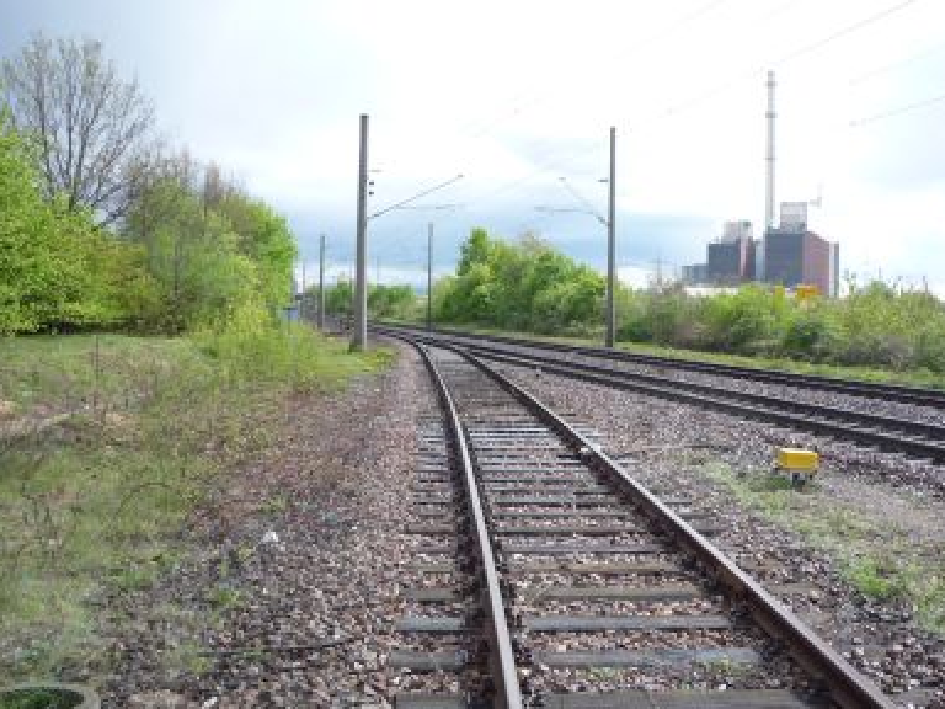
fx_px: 1092
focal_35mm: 40
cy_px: 305
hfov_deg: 46.5
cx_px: 573
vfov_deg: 35.9
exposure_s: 1/320
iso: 100
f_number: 4
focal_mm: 5.2
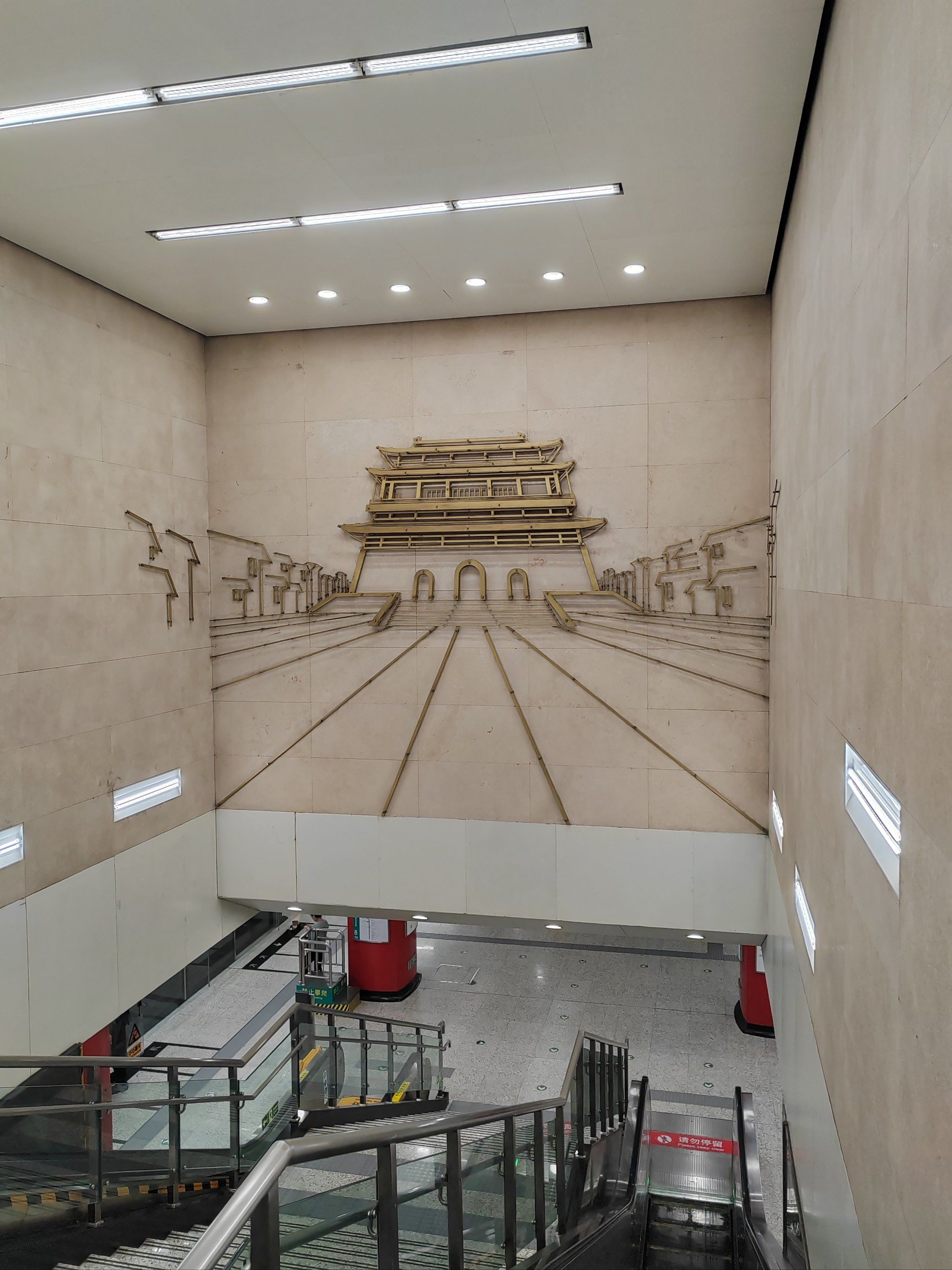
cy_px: 635
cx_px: 476
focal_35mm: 27
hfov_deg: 51.4
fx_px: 990
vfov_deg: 65.3
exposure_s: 1/100
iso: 200
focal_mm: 5.52
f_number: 1.9
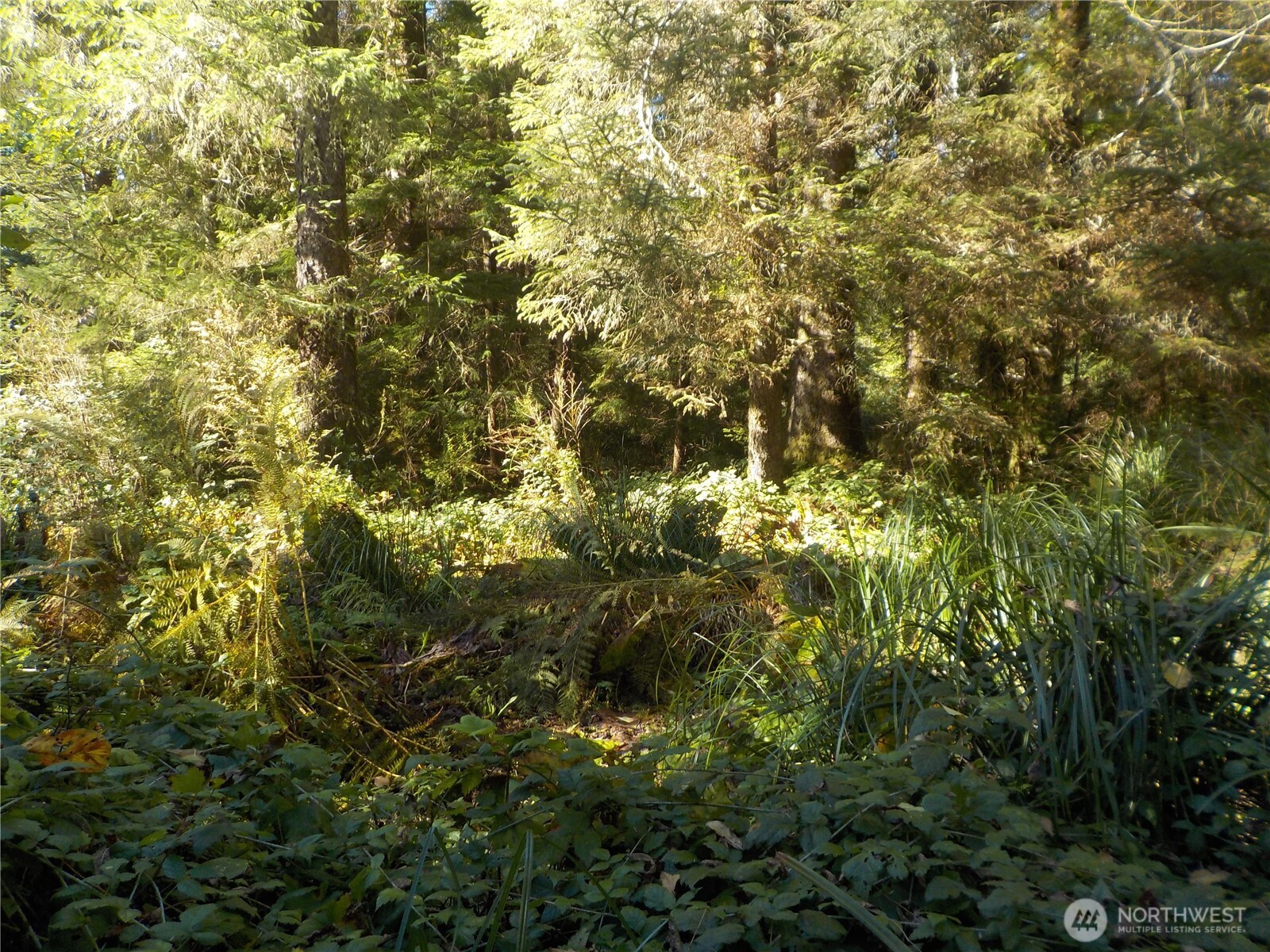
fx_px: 1101
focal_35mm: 30
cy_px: 476
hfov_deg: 60.0
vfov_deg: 46.8
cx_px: 635
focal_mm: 4.1
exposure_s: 1/100
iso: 125
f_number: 3.3
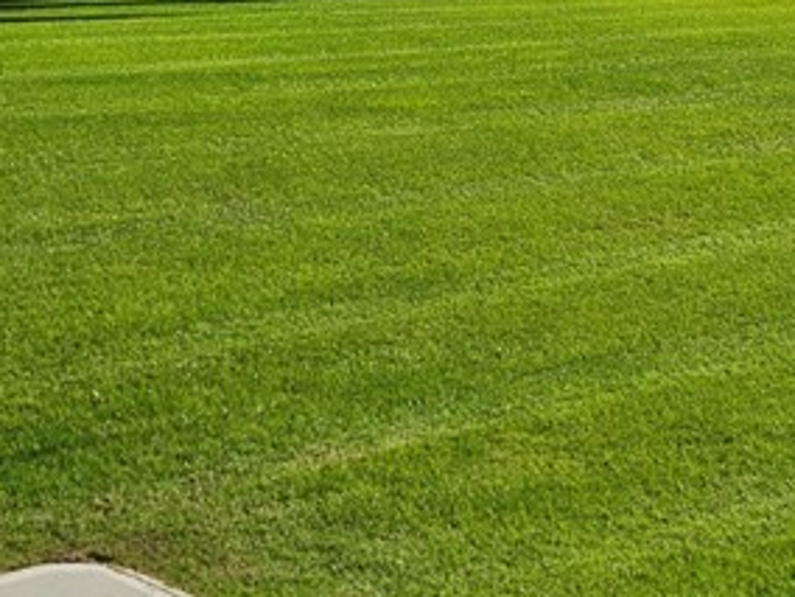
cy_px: -320
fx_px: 1906
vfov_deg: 16.1
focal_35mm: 83
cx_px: 963
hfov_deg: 21.8
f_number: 1.7
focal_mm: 6.3
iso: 10
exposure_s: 1/1192
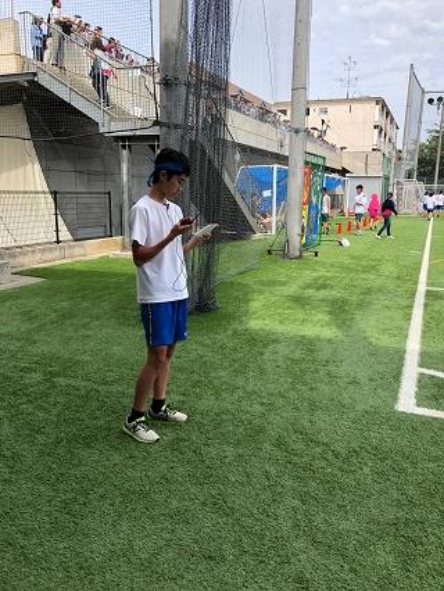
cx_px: 222
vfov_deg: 63.4
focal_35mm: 28
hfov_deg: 49.8
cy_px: 296
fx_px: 478
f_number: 1.8
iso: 20
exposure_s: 1/813
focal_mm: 4
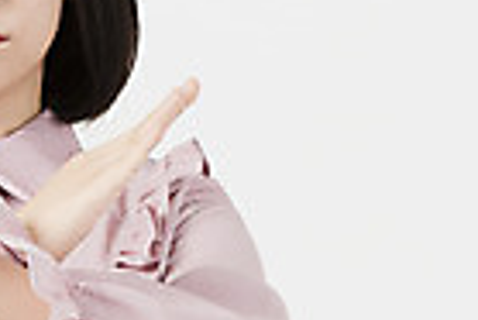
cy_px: 196
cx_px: 408
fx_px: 5848
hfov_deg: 4.7
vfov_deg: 3.1
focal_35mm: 440
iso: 100
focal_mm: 102
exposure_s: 1/125
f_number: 13
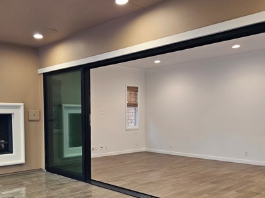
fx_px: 283
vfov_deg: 38.2
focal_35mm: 37
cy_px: 133
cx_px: 99
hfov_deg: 49.6
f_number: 1.8
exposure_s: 1/120
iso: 320
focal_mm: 5.4
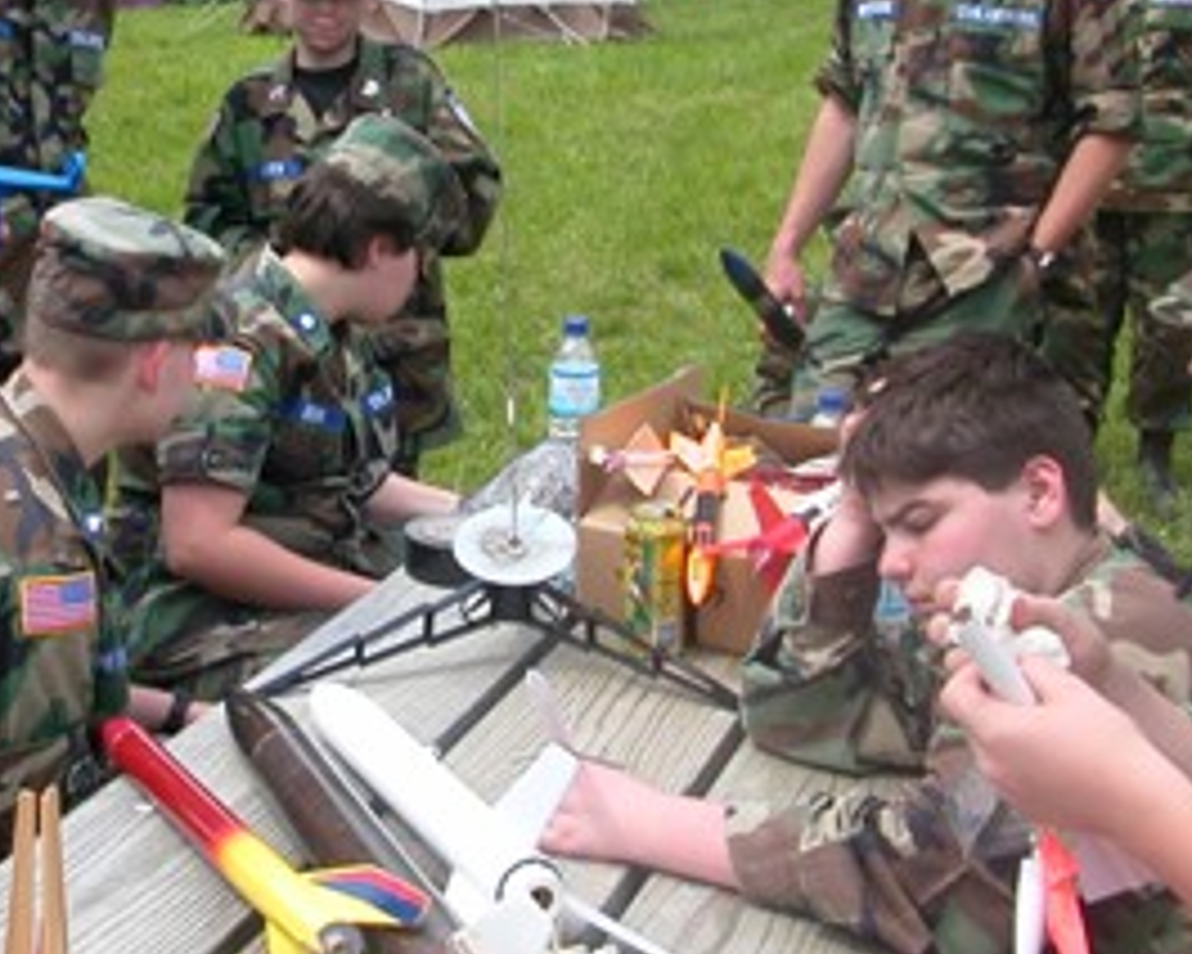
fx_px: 2152
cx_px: 445
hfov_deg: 30.8
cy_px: 342
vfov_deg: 24.9
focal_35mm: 61
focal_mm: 5.6
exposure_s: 1/827
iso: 100
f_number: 2.7
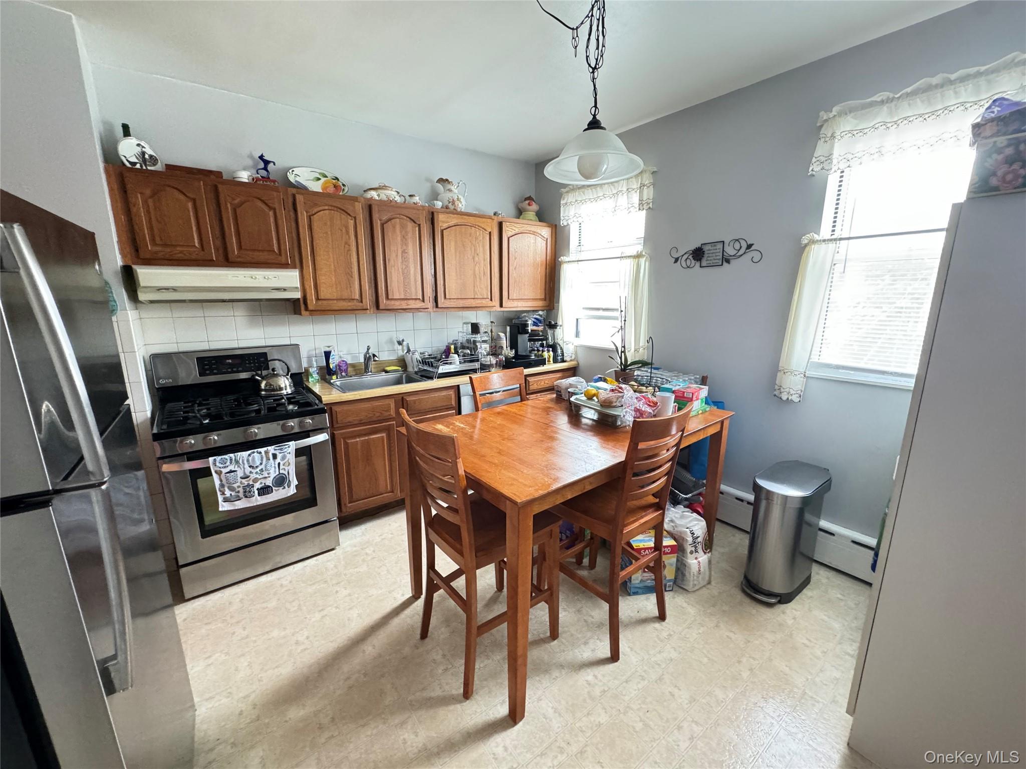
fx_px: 415
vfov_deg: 85.7
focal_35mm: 14
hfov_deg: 102.1
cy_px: 384
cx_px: 513
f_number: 2.2
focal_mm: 2.22
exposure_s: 1/60
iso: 640
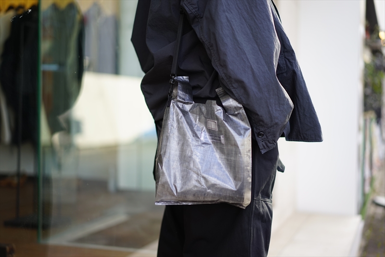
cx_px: 192
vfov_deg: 24.6
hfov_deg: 36.3
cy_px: 128
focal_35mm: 55
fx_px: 588
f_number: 1.8
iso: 100
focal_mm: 55
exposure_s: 1/400
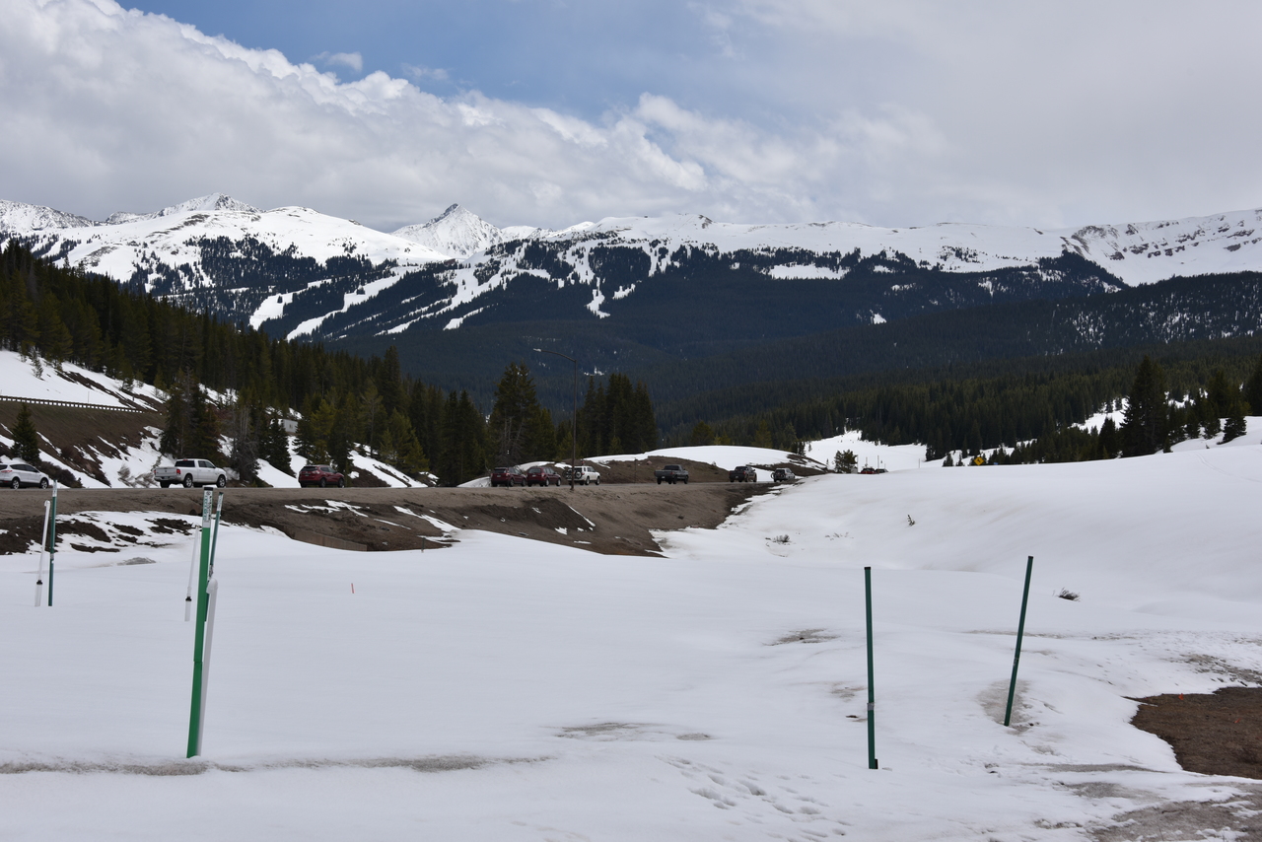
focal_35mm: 62
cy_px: 421
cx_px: 631
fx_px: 2174
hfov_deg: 32.4
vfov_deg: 21.9
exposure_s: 1/500
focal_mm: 62
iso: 100
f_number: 11
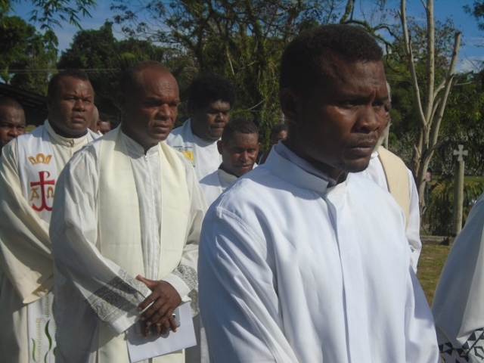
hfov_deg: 28.6
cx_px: 242
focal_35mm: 68
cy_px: 182
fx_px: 951
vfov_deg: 21.6
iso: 100
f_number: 13.8
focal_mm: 12
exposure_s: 1/250
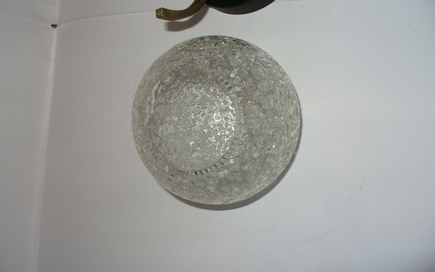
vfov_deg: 32.0
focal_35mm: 40
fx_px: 474
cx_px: 216
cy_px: 129
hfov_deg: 49.3
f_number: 2.8
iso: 80
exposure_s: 1/30
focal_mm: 6.1
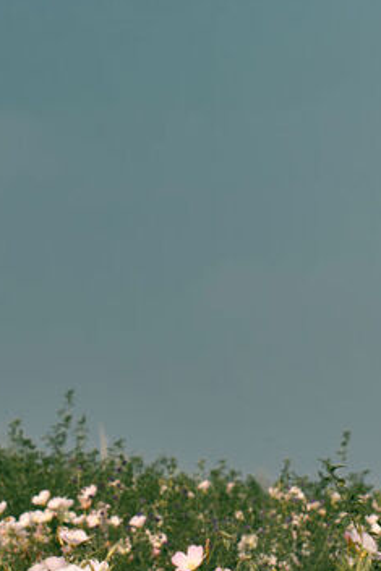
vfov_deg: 5.2
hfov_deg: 3.5
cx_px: 426
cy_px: -118
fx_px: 6248
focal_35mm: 394
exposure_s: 1/1600
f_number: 5.6
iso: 200
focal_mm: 88
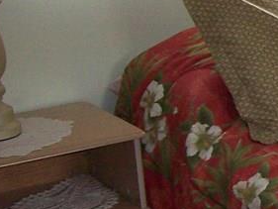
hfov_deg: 13.9
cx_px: 447
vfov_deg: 11.3
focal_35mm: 131
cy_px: 79
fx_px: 1053
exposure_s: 1/64
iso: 140
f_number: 2.7
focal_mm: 6
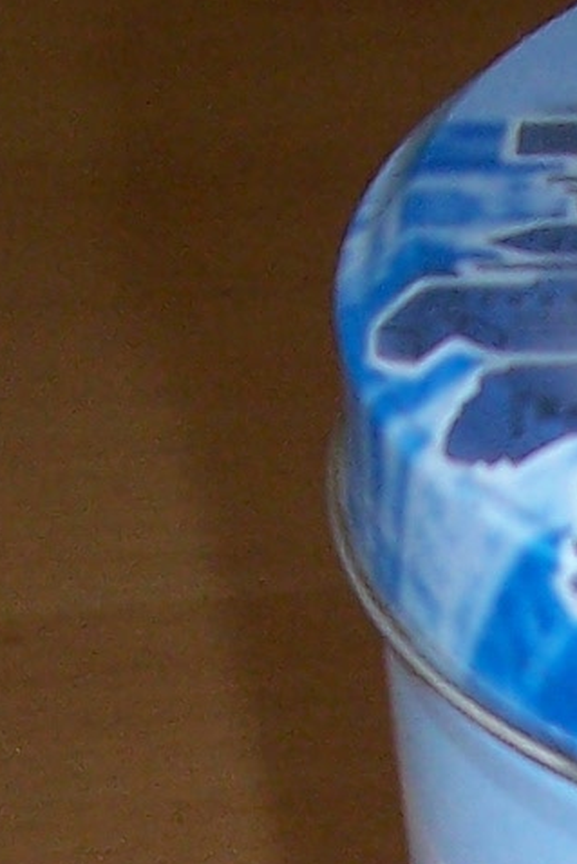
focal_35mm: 182
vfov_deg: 10.9
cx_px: 1009
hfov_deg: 7.4
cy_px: 1294
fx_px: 4372
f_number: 2.7
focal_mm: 5.6
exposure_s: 1/60
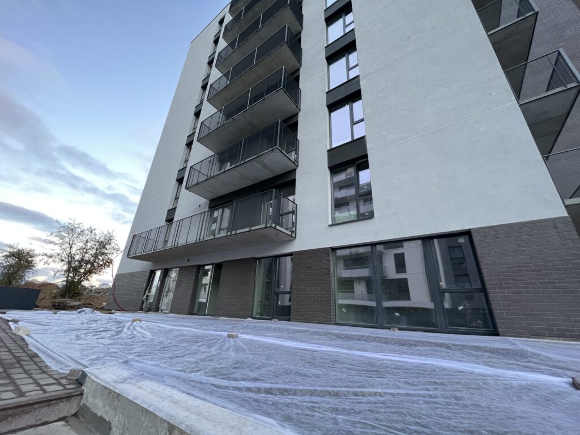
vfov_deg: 89.9
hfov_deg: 106.2
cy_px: 218
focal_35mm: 13
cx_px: 290
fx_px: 218
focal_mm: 1.57
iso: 250
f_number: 1.8
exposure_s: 1/82
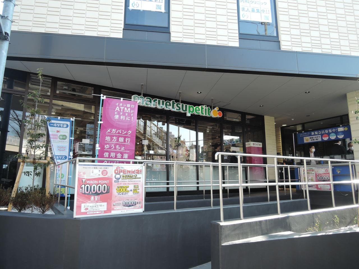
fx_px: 249
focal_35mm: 24
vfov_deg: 56.8
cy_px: 134
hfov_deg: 71.6
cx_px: 180
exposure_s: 1/125
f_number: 2.8
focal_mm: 5.1
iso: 80
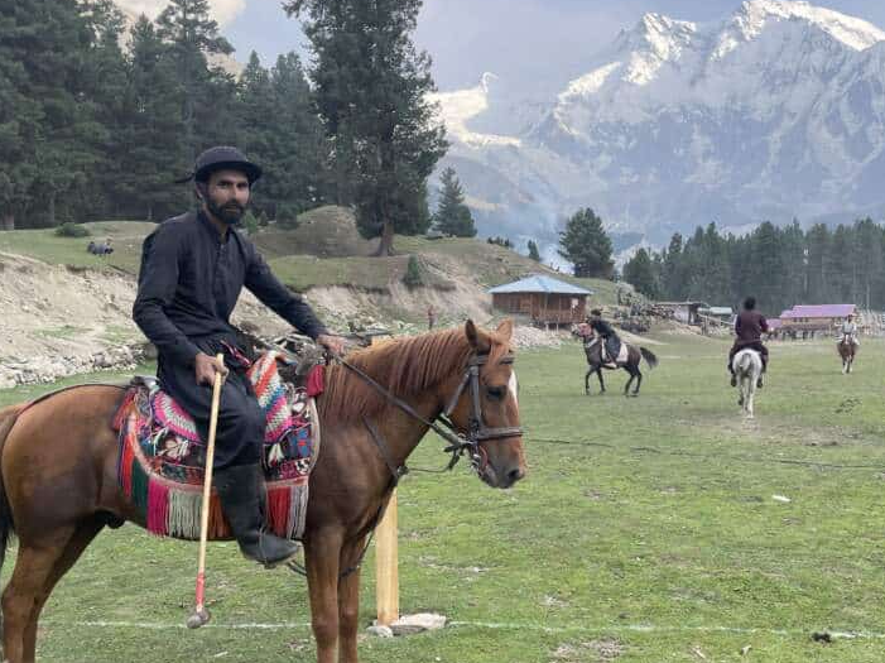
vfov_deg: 37.7
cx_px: 579
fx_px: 971
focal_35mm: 38
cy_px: 365
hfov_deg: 48.3
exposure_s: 1/647
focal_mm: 4.2
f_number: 1.6
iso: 32
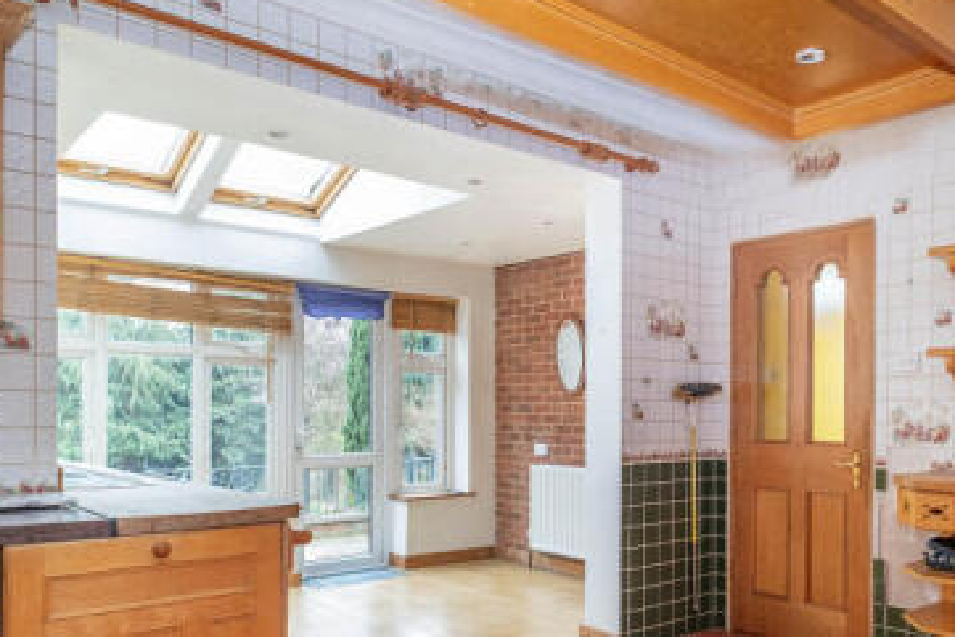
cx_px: 636
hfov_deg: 62.1
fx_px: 770
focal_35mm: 29
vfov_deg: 44.5
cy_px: 411
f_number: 5.6
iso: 400
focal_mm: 10.5
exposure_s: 1/10
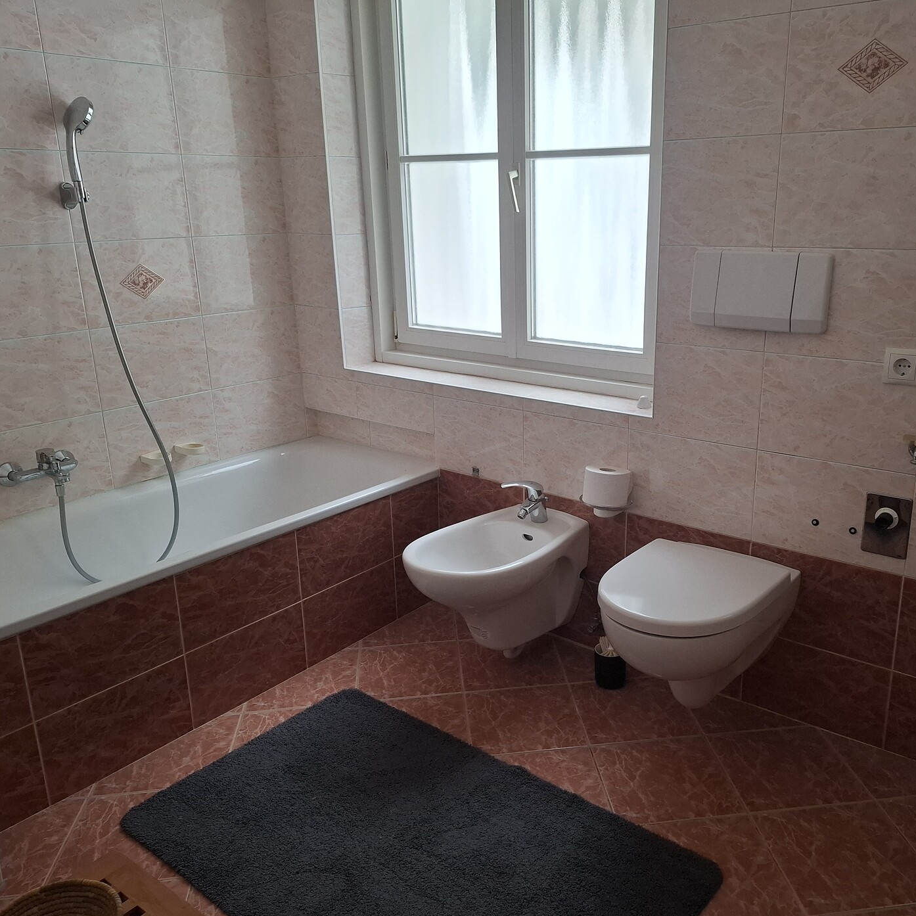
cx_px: 525
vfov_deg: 57.3
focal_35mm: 28
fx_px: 838
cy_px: 468
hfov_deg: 57.1
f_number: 1.8
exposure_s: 1/100
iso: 200
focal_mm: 5.54
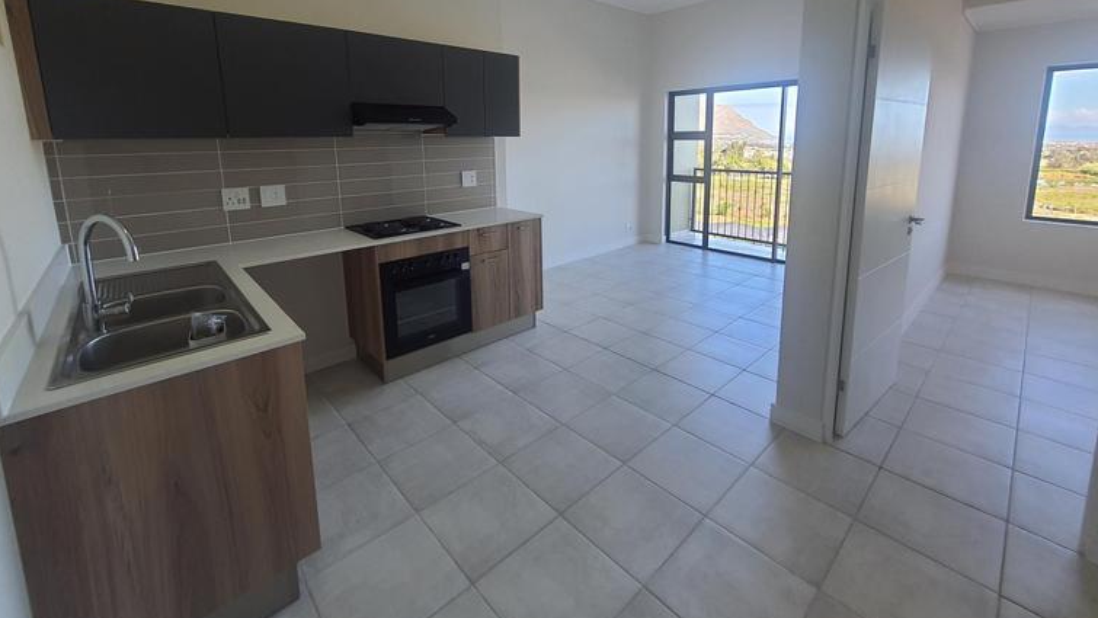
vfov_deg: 68.0
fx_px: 437
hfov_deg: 103.0
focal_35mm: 15
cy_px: 192
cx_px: 564
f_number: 2.2
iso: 50
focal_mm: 1.74
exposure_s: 1/100
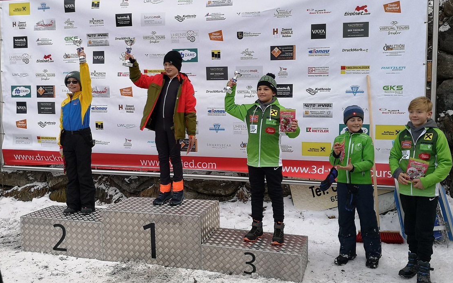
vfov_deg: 36.2
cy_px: 122
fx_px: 432
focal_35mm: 35
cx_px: 223
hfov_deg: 55.3
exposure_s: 1/478
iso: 50
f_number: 1.8
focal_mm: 3.95
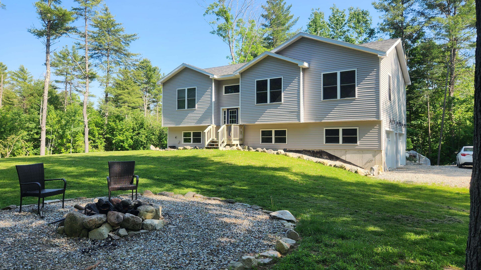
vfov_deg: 44.4
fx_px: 332
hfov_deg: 71.9
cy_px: 128
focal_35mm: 26
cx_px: 235
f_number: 1.8
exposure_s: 1/579
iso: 20
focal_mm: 5.4
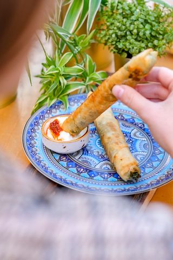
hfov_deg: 16.3
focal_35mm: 84
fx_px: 605
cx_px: 86
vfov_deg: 24.2
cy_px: 130
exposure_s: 1/80
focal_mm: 56
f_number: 3.2
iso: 250
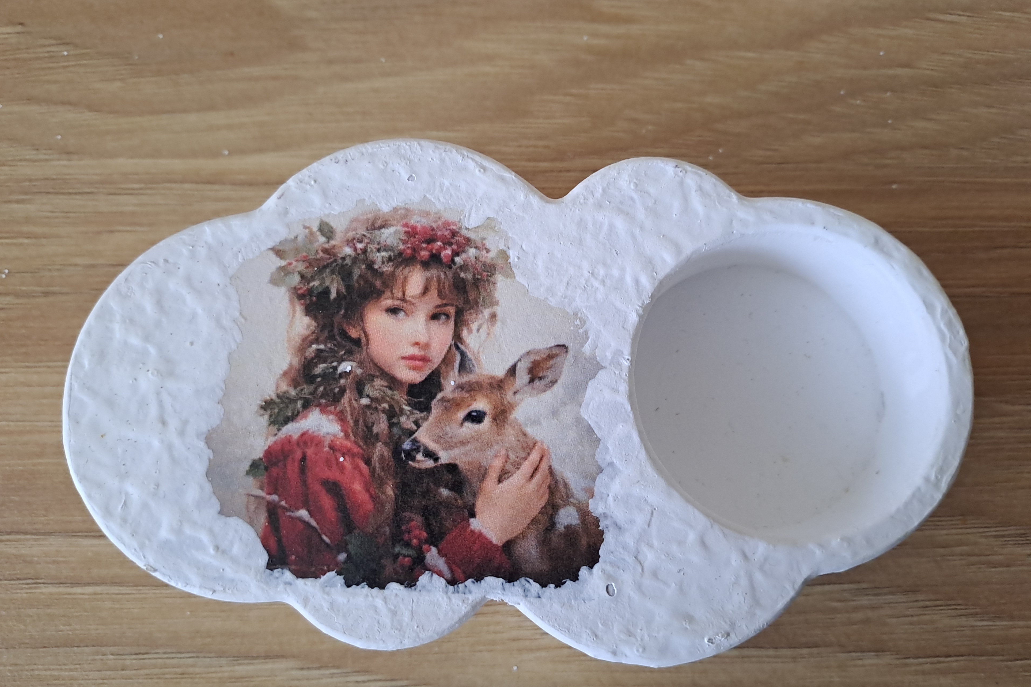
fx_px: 773
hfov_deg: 67.4
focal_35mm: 27
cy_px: 379
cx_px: 516
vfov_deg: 47.9
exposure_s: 1/24
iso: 320
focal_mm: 4.65
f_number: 1.8
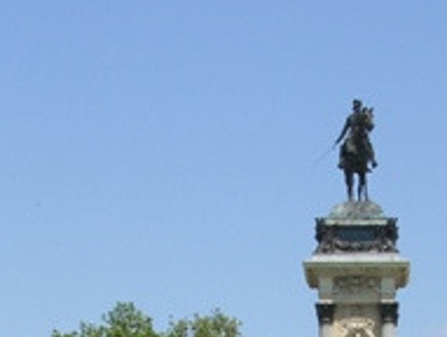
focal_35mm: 209
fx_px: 2704
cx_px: 363
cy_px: 569
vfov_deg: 7.0
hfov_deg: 9.4
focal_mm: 12.9
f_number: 6.3
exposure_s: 1/320
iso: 50
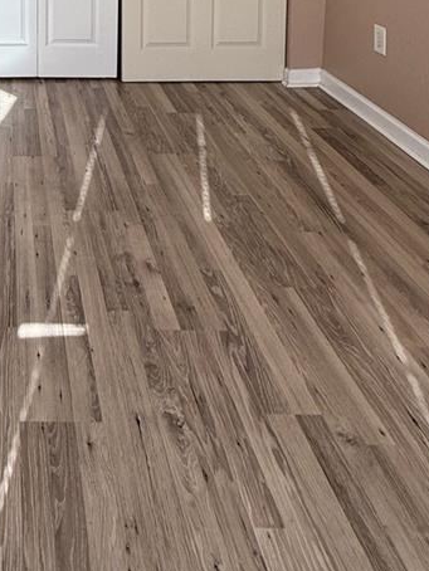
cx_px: -13
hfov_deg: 34.7
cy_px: -97
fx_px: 611
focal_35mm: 37
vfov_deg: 38.5
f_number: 2.2
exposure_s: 1/198
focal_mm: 2.22
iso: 50
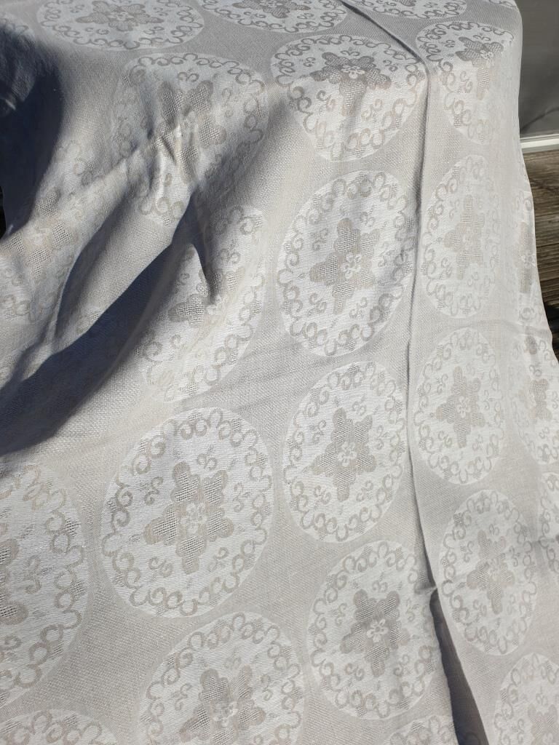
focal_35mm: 26
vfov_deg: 67.3
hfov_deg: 53.1
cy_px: 372
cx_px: 280
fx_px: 560
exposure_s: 1/3968
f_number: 2.4
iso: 50
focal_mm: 4.3
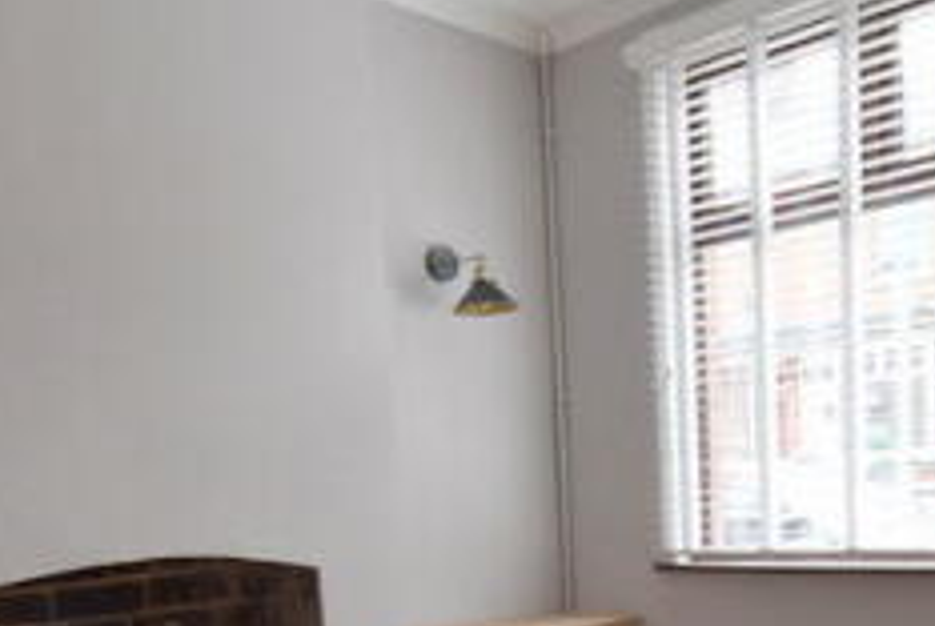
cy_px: 652
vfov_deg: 29.5
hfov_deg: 45.5
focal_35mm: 42
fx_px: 1092
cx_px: 640
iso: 800
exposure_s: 1/125
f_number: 5.6
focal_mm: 10
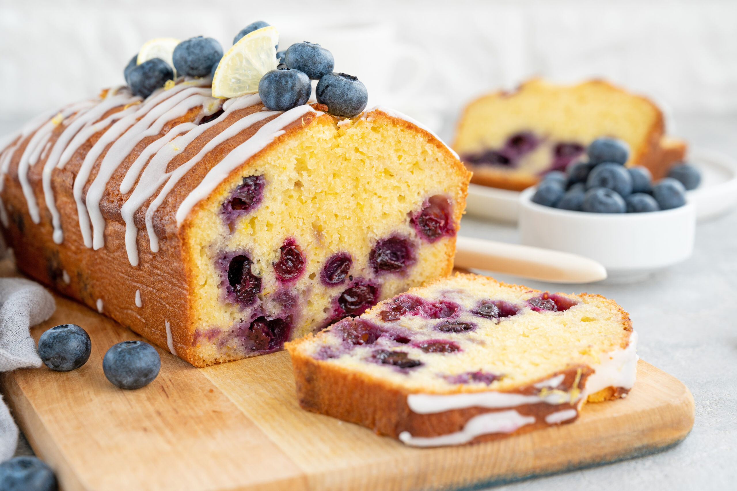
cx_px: 368
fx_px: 1432
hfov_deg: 28.9
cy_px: 246
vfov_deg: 19.4
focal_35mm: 70
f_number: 7.1
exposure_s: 1/15
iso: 320
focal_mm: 70
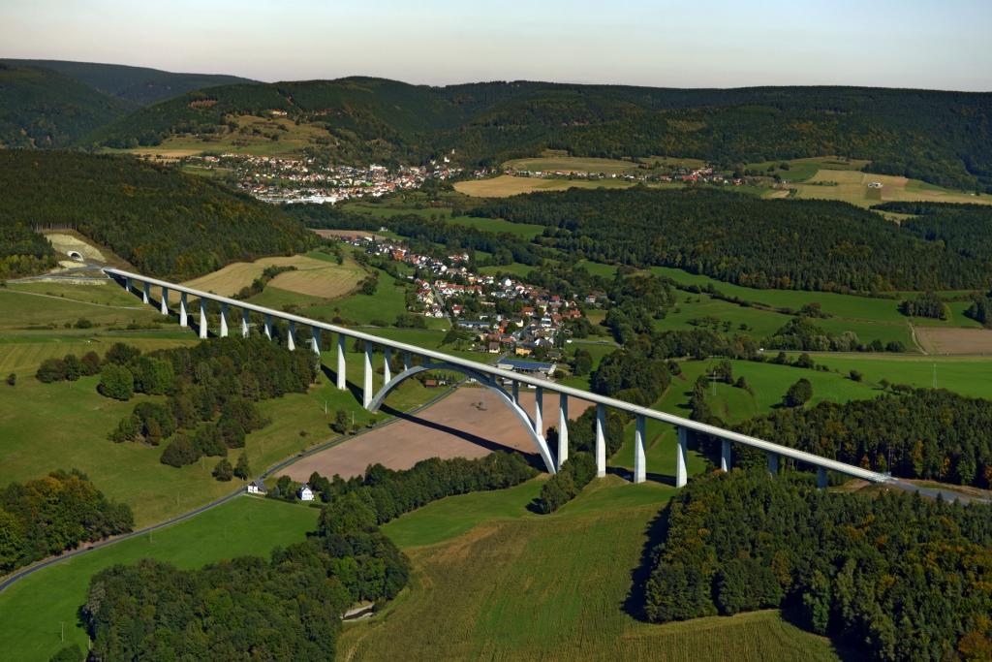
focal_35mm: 56
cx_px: 496
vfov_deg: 24.2
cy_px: 331
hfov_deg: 35.6
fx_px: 1543
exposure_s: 1/1000
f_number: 5
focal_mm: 56
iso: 100
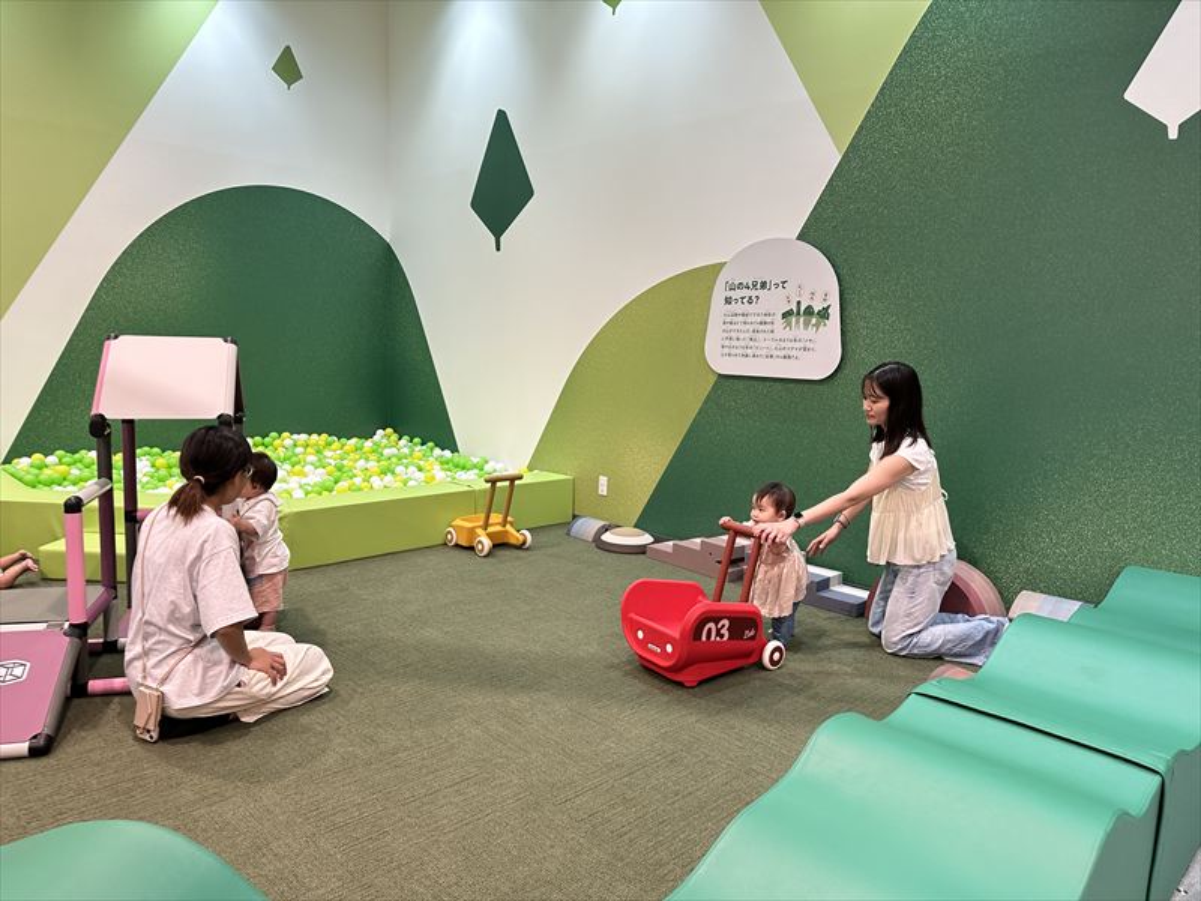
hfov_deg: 71.6
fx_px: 833
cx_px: 600
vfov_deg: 56.8
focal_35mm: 24
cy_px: 450
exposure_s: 1/100
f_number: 1.78
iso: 100
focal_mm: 6.86
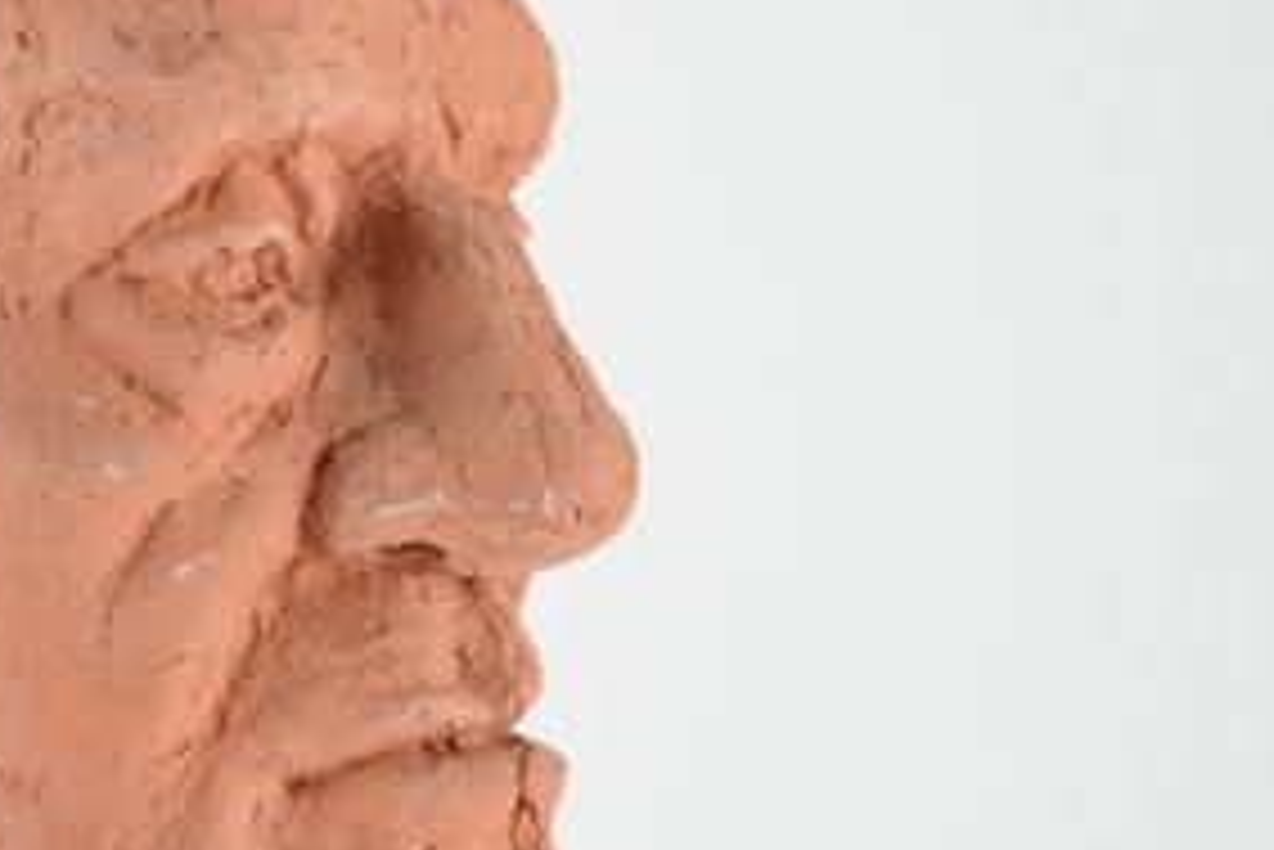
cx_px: 5
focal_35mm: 163
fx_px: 5771
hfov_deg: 12.5
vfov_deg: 8.4
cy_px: 416
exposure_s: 1/125
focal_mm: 48
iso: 800
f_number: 6.3
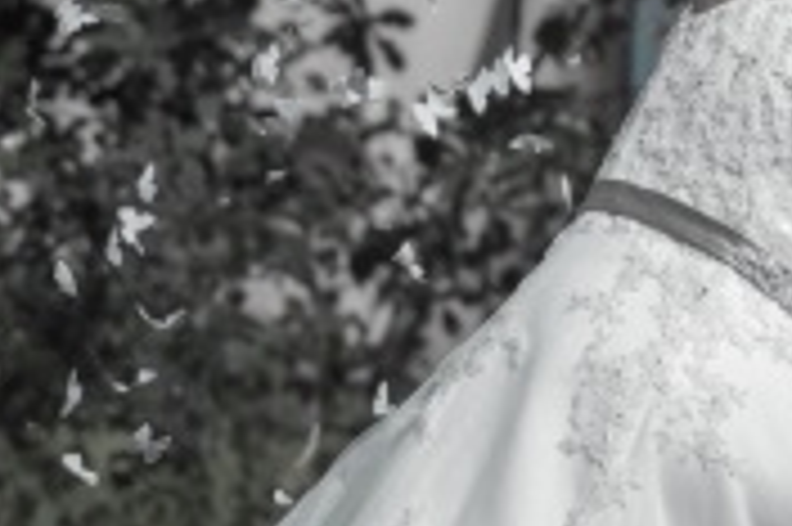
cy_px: -299
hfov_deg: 4.7
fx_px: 9532
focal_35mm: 434
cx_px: 1148
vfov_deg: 3.2
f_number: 2.8
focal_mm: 85
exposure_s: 1/4000
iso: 100
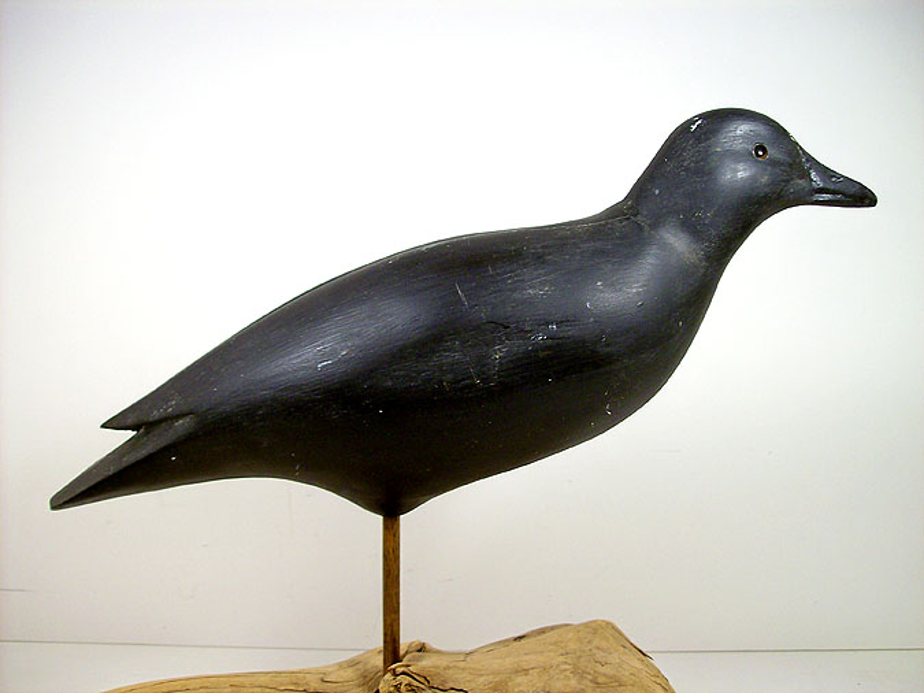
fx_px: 961
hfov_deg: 51.4
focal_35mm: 36
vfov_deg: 39.6
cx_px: 462
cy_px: 346
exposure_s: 1/41
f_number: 2.7
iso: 80
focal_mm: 6
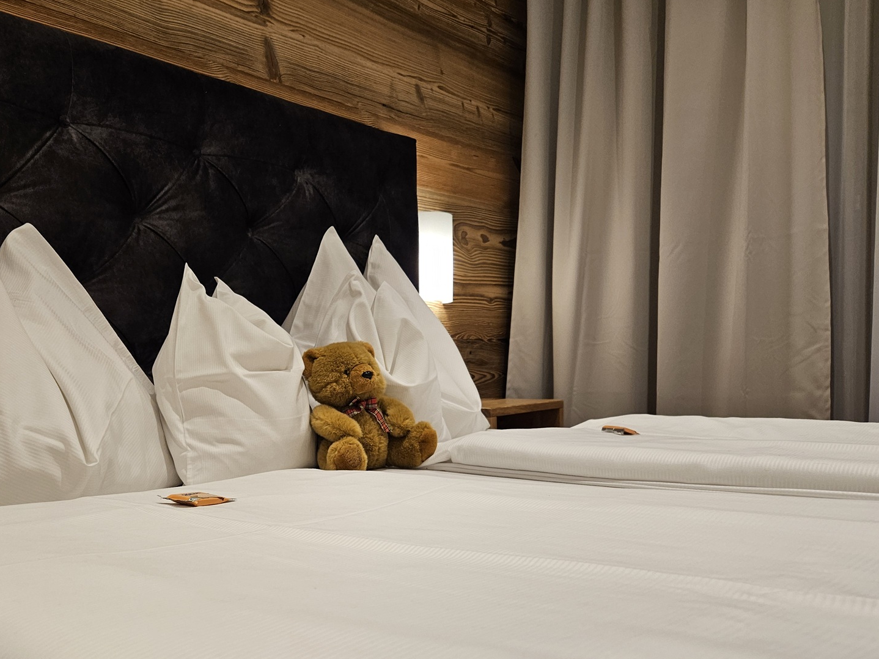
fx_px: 812
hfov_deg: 55.5
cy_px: 441
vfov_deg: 43.5
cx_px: 285
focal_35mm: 32
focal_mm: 5.4
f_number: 1.8
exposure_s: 1/100
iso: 160
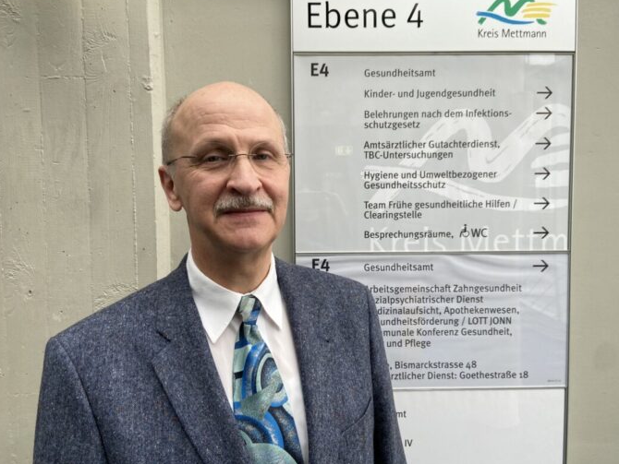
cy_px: 229
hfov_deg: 65.3
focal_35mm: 27
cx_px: 312
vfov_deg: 51.4
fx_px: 483
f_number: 1.8
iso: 80
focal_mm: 4.25
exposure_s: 1/122
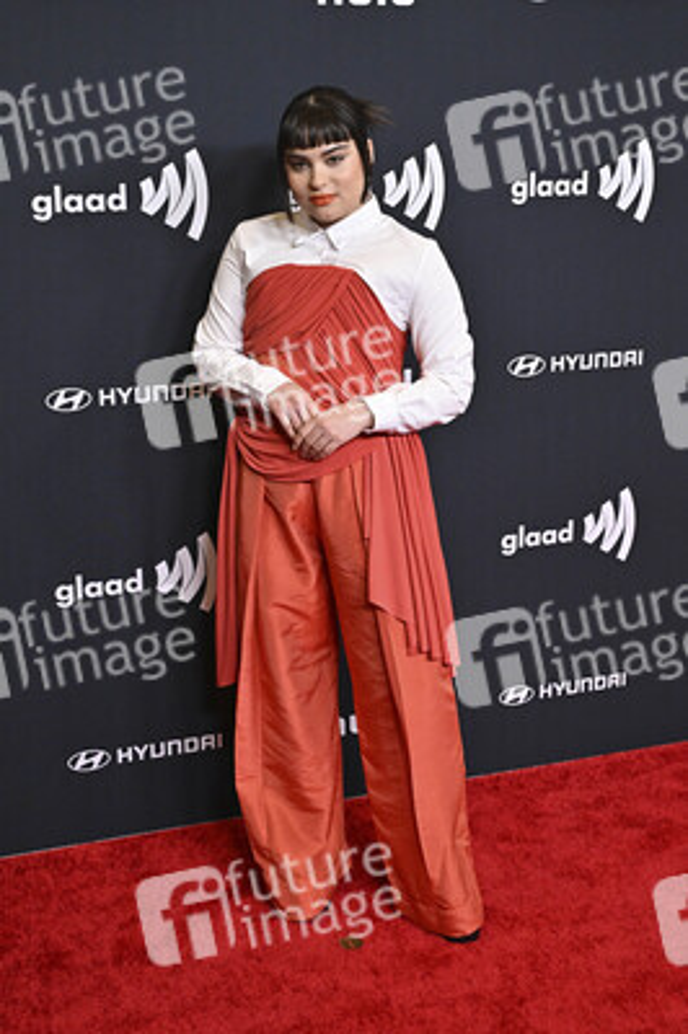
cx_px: 344
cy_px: 517
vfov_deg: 42.8
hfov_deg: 29.2
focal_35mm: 46
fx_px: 1321
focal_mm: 46
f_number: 5.6
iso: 4000
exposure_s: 1/250
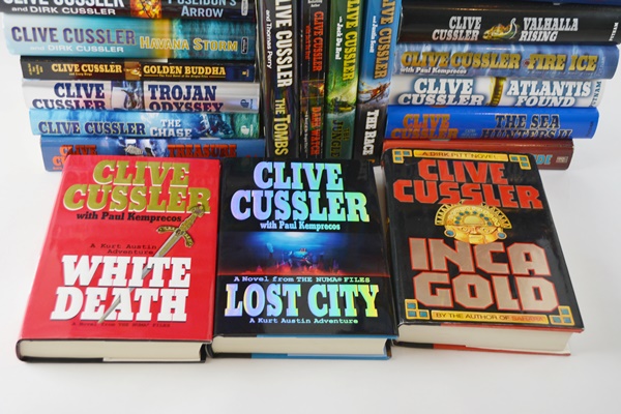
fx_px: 776
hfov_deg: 43.6
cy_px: 207
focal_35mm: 45
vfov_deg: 29.9
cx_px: 310
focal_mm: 30
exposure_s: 1/100
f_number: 5
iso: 400
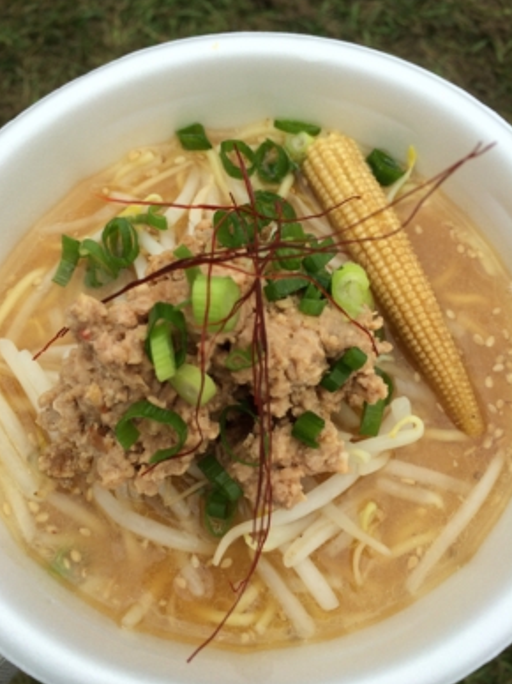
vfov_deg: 58.4
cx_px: 251
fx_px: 612
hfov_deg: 45.4
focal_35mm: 31
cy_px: 339
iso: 32
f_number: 2.2
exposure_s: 1/500
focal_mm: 4.12
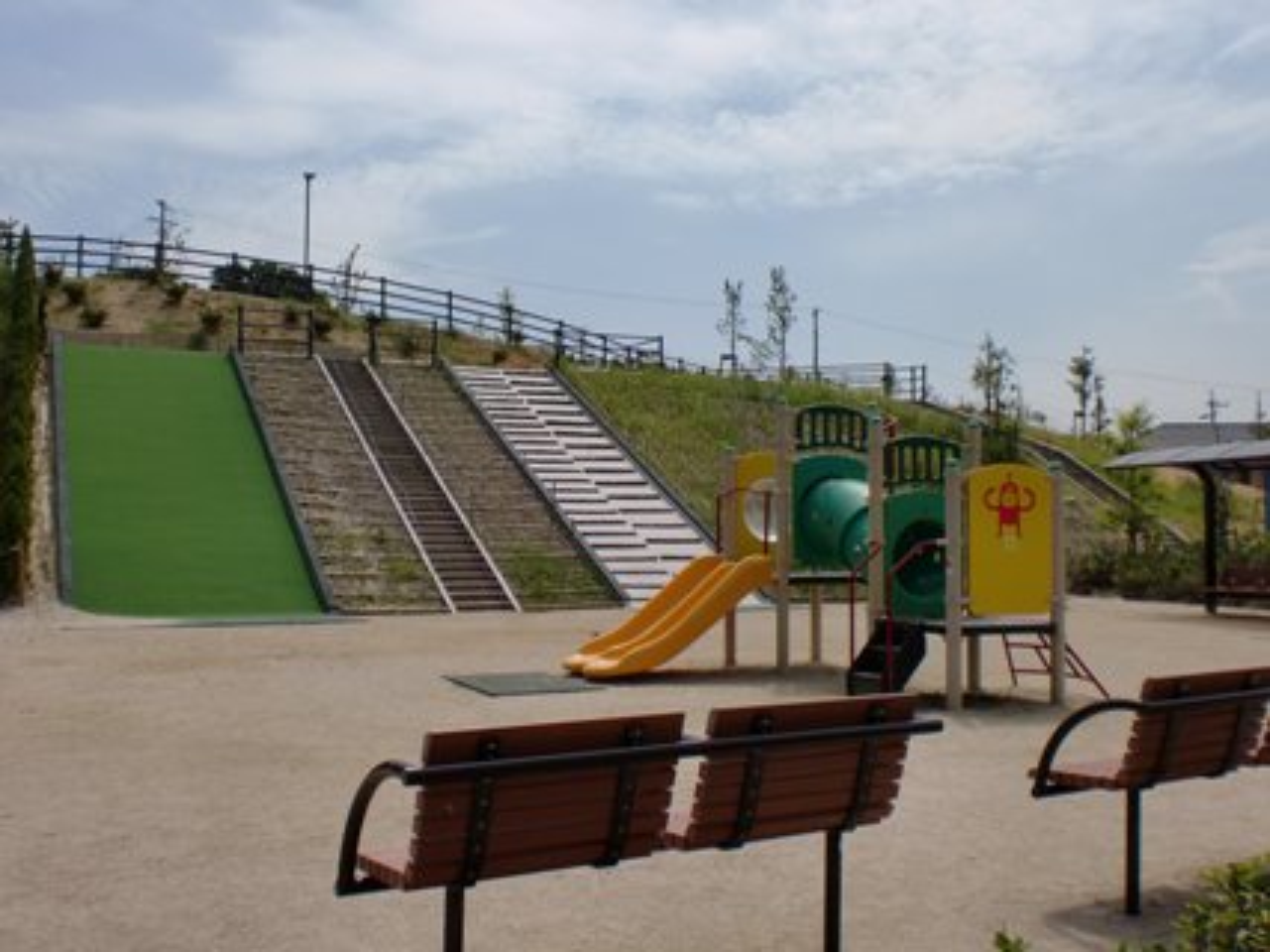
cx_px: 635
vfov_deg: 40.7
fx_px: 1284
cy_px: 476
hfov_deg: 52.6
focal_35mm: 35
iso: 64
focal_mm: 6.3
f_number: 5.6
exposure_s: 1/640
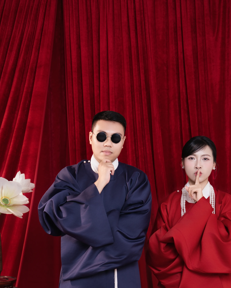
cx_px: 93
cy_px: 233
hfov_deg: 16.7
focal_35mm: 92
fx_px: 788
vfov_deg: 20.5
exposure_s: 1/125
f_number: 2.8
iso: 320
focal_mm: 57.1
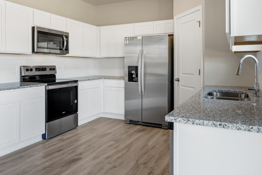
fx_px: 204
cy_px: 69
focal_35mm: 28
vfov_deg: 46.1
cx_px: 132
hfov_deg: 65.5
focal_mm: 21
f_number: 8
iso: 200
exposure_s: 1/10
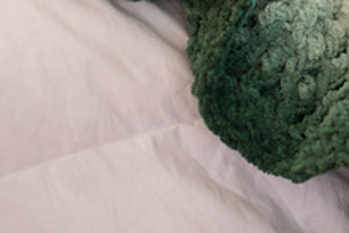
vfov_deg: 8.9
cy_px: -32
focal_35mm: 152
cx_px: 465
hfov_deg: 13.0
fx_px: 1479
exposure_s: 1/50
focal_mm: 35
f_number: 1.8
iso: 400
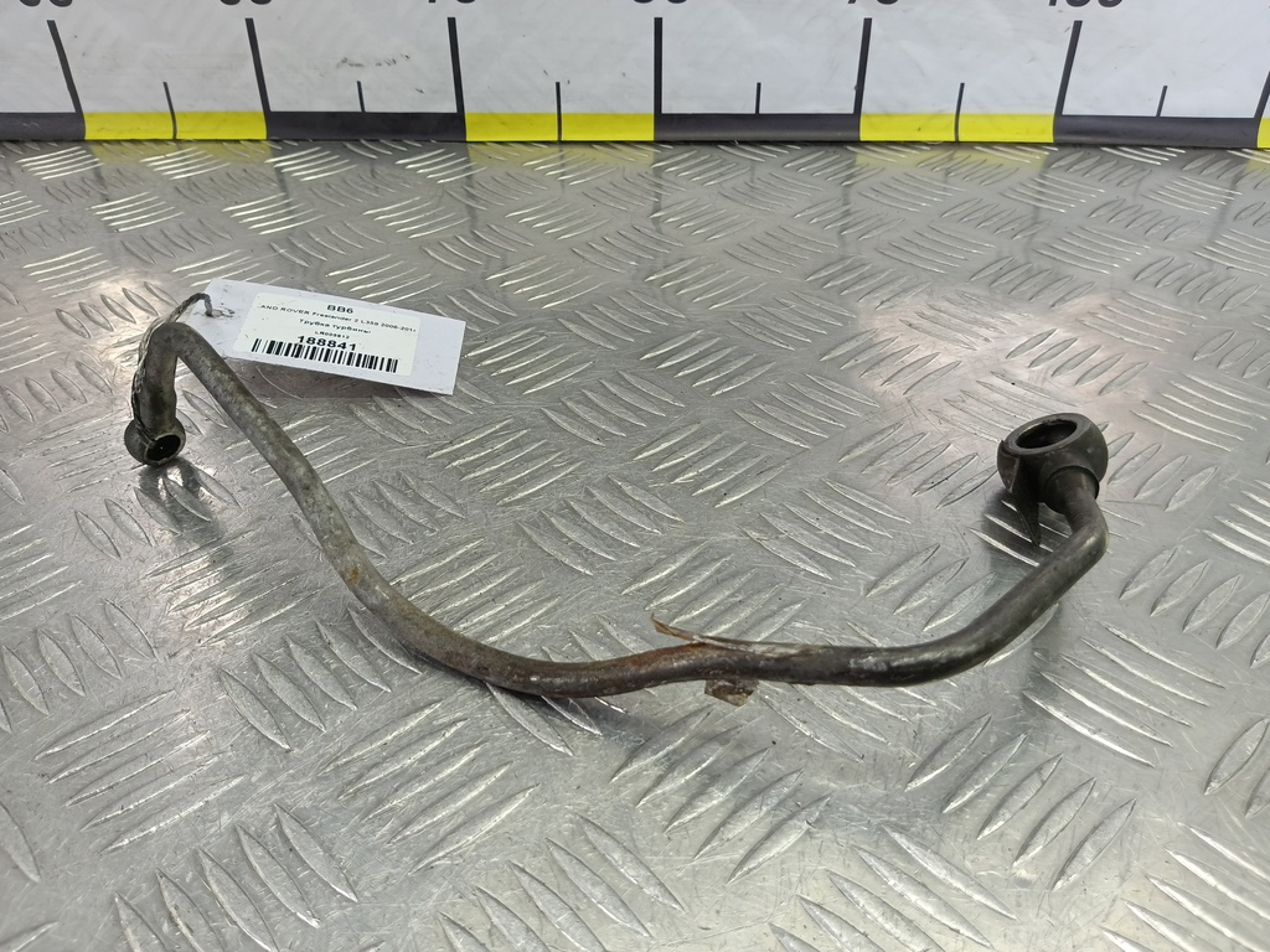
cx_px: 635
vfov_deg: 51.4
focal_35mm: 27
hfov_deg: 65.3
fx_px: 991
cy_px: 476
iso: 113
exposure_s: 1/50
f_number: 1.6
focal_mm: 4.11
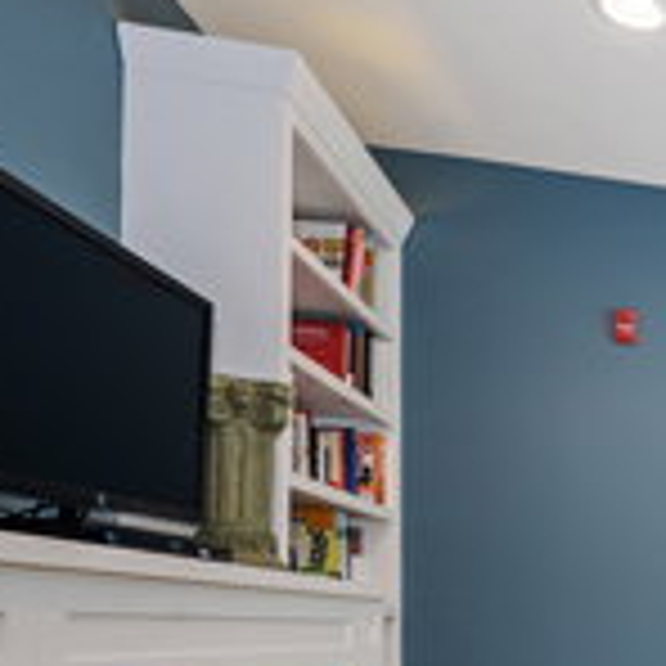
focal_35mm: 44
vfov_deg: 35.6
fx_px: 958
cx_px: 1046
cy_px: 626
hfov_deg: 25.9
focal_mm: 16
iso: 200
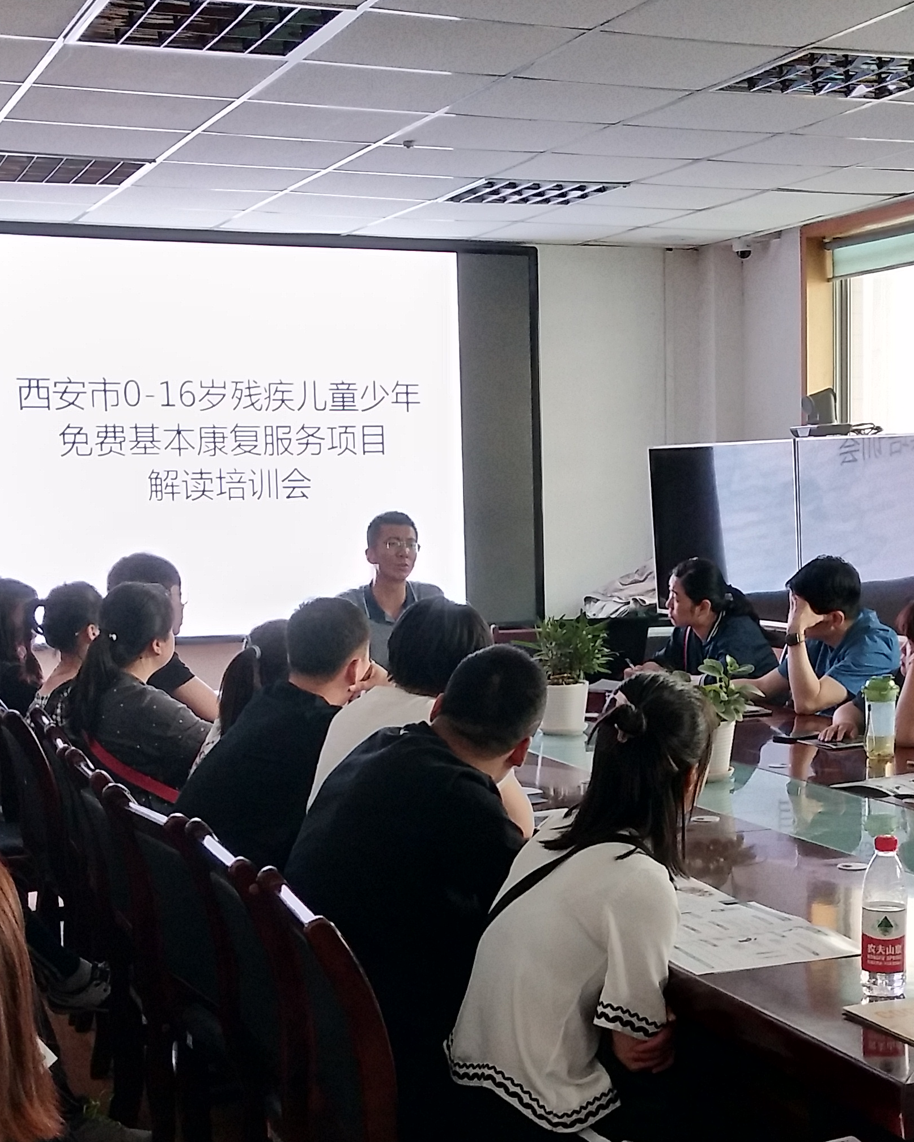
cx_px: 629
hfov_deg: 26.1
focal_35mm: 58
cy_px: 742
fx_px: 1961
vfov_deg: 32.3
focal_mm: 3.88
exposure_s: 1/50
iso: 298
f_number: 2
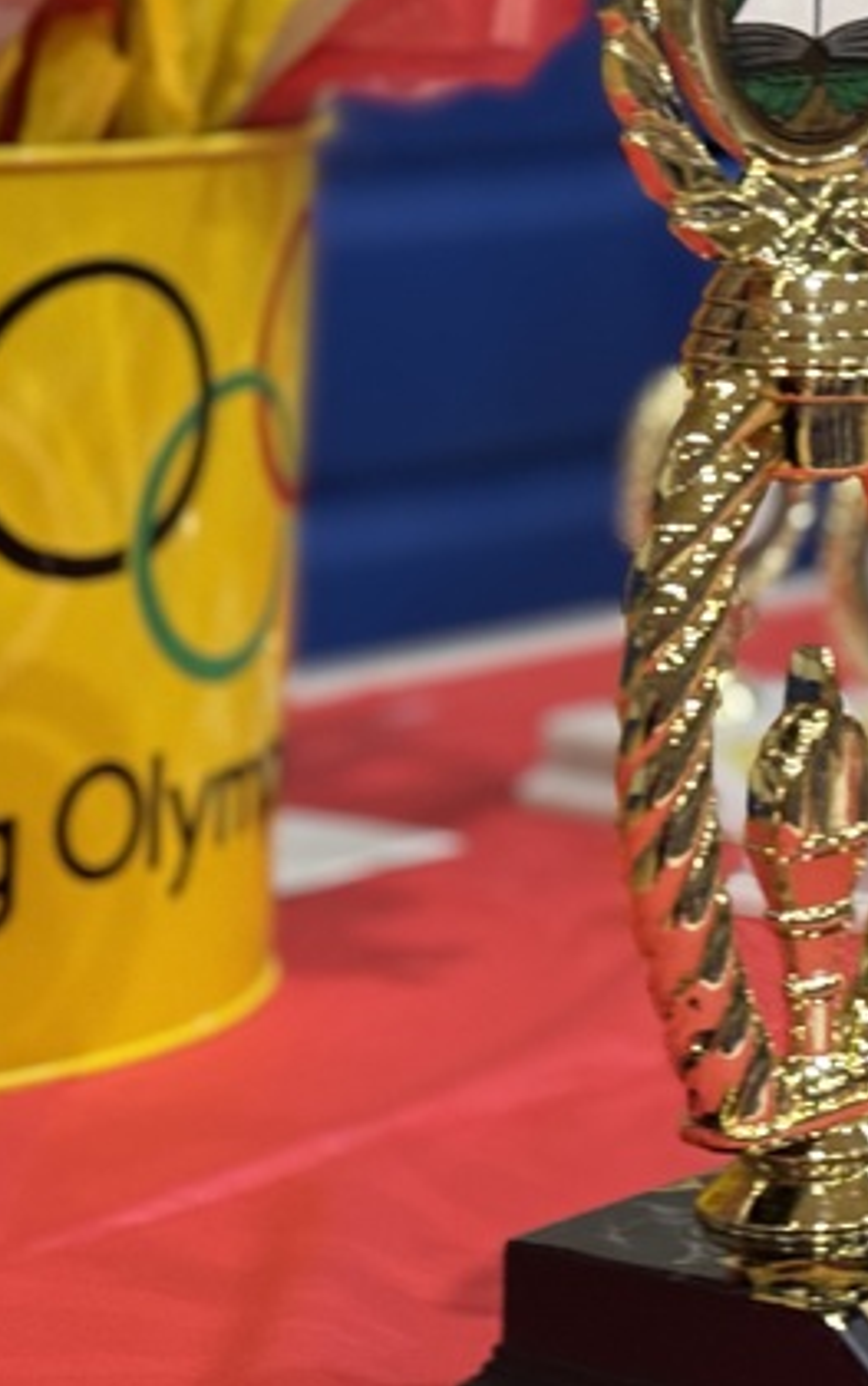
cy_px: 614
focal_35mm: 124
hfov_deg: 10.2
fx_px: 4687
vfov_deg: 16.8
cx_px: 1300
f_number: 1.78
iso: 125
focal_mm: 6.76
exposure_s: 1/60
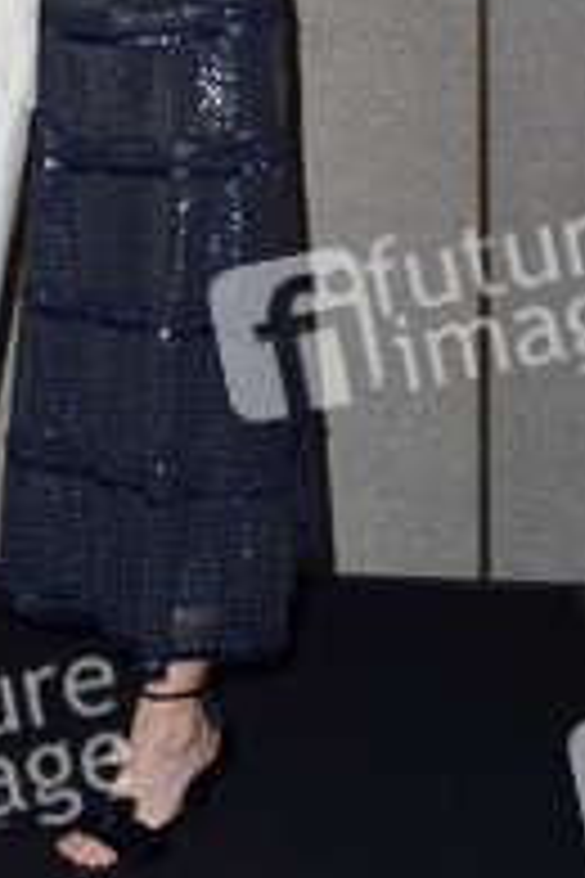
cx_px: 34
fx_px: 1804
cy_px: 90
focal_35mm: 74
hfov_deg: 18.1
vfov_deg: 26.4
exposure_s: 1/250
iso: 500
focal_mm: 36
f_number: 6.3
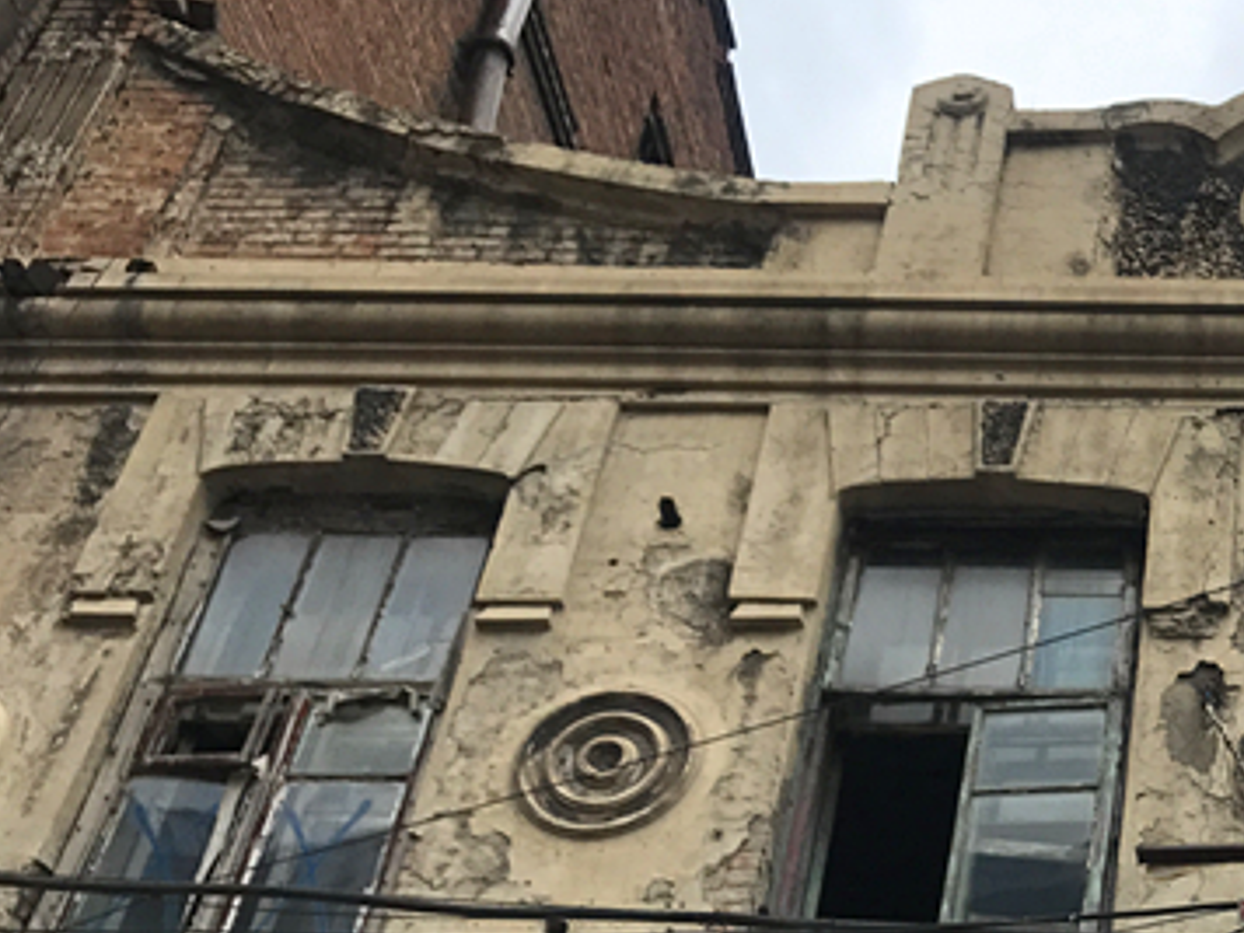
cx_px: 1387
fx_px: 2264
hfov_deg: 27.9
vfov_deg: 23.1
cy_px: 688
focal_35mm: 63
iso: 20
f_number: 1.8
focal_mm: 3.99
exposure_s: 1/2179
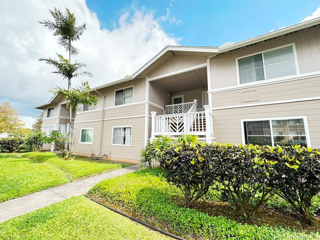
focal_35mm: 14
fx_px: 129
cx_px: 160
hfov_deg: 102.1
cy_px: 120
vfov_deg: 85.7
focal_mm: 2.22
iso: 40
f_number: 2.2
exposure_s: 1/1006
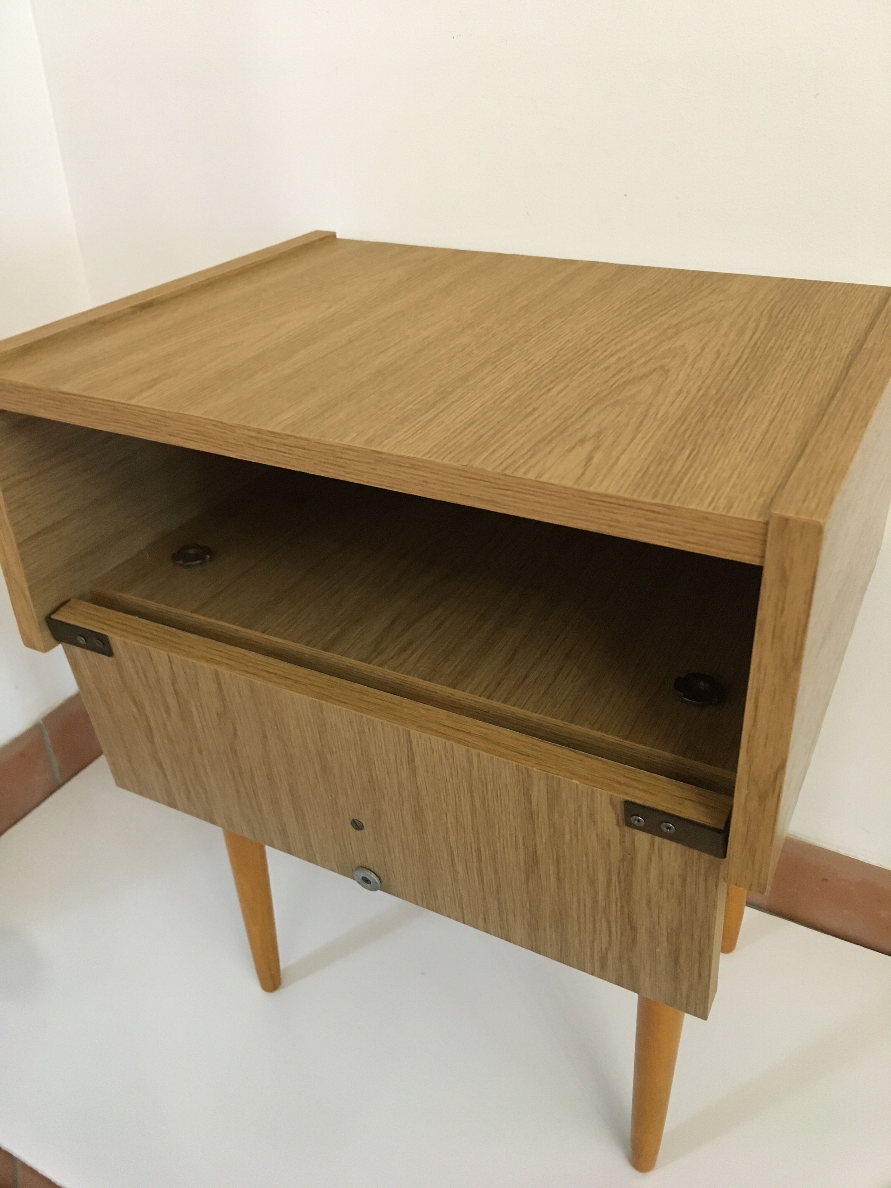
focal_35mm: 29
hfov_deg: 48.2
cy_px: 594
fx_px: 995
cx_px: 446
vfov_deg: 61.7
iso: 200
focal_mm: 4.15
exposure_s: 1/17
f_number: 2.2
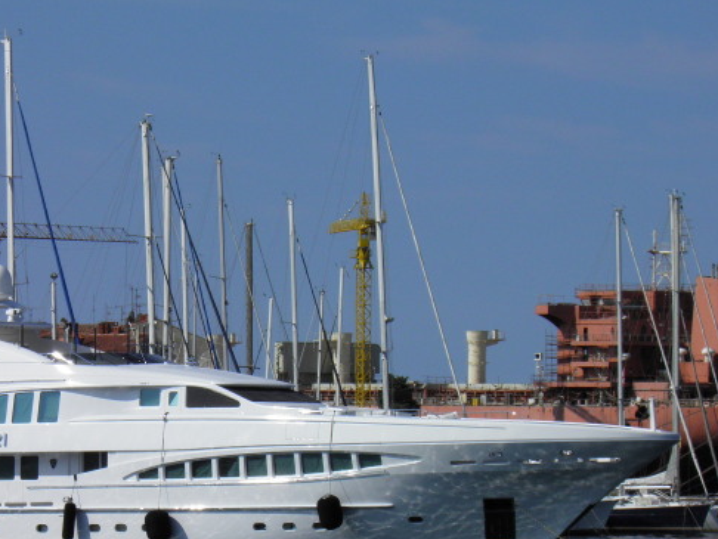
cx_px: 155
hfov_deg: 8.5
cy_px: 418
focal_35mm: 232
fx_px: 4814
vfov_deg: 6.4
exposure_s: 1/800
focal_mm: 25.4
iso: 50
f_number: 5.7
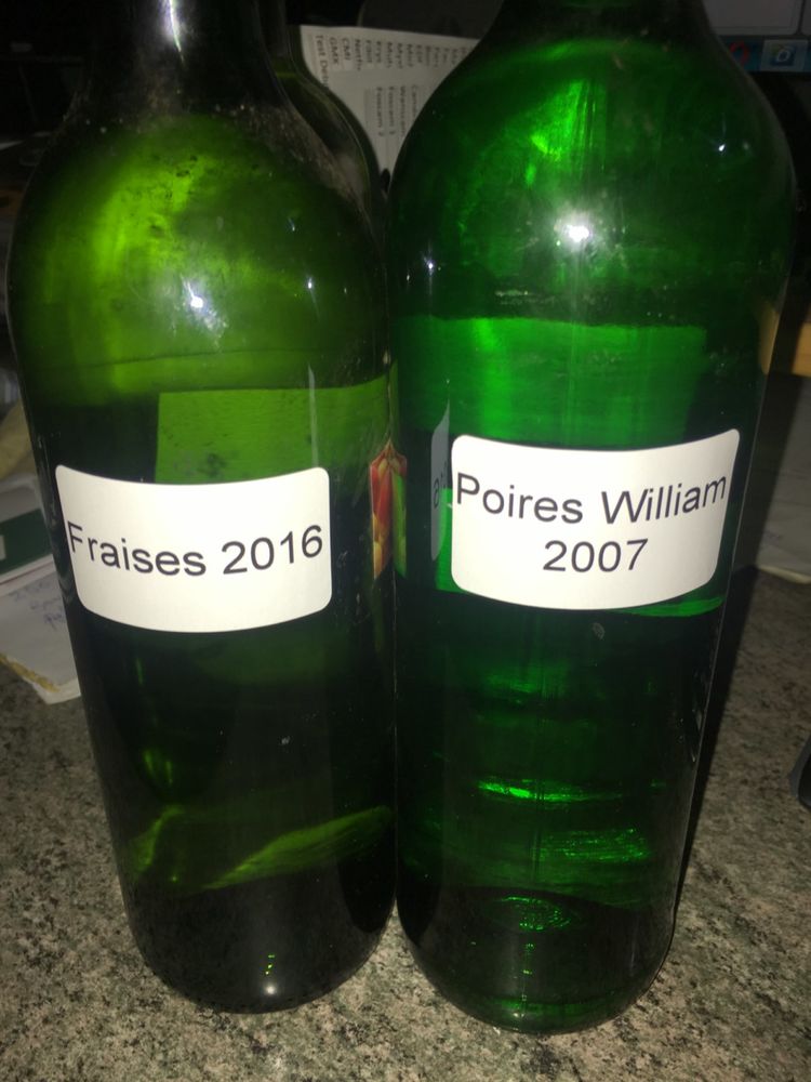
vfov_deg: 61.7
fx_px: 906
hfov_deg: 48.2
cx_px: 406
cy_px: 541
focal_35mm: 29
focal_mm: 4.15
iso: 25
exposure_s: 1/56
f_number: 2.2
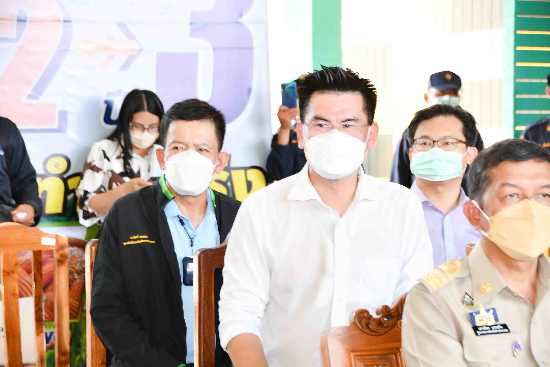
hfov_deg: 18.3
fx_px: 1711
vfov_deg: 12.2
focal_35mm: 112
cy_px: 184
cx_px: 275
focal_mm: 75
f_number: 5.3
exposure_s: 1/60
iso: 720
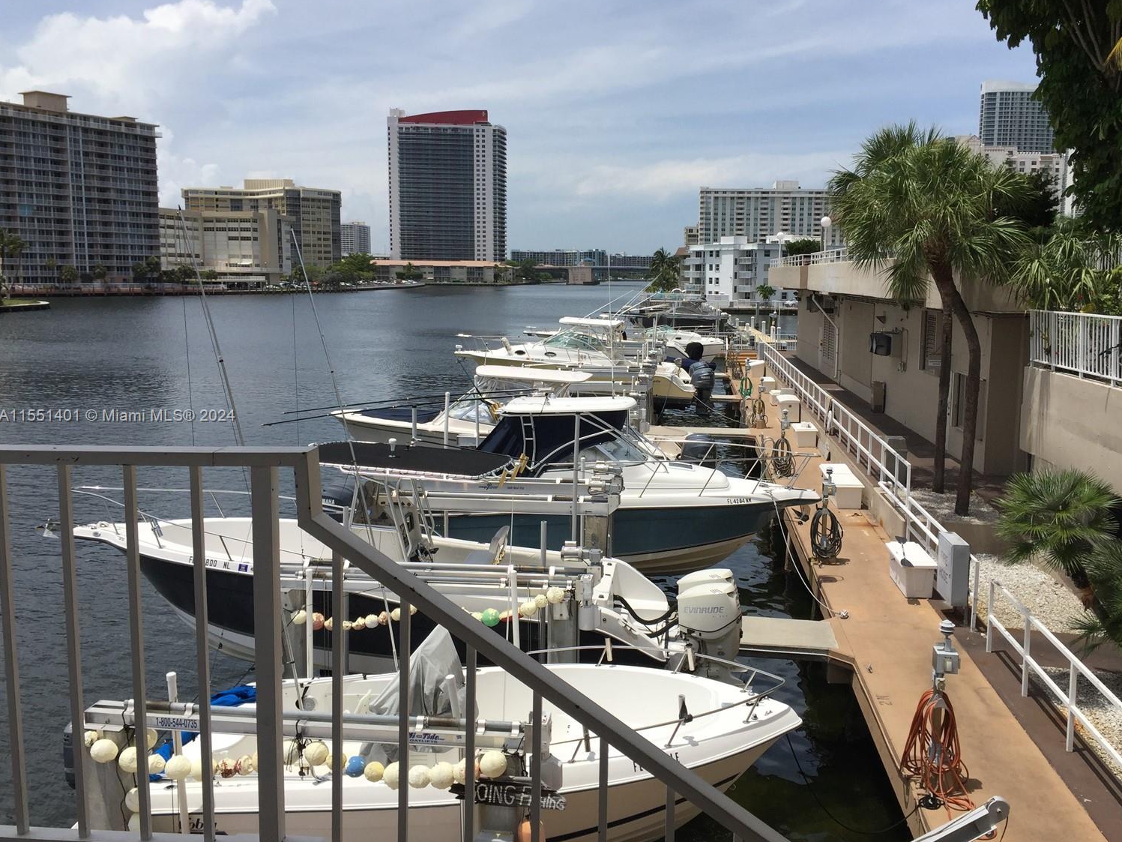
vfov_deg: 45.4
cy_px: 417
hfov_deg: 58.3
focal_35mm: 31
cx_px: 595
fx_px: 1005
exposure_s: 1/3968
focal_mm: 4.15
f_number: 2.2
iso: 32
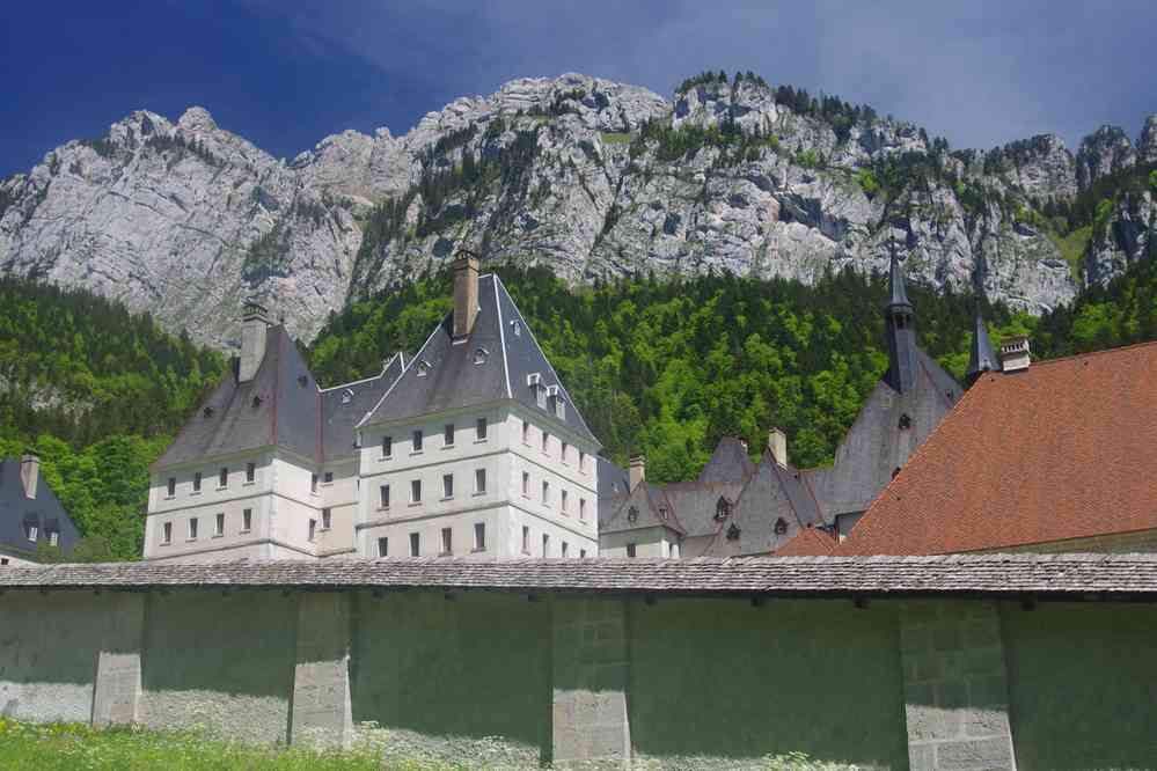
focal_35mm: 46
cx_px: 578
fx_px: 1494
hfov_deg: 42.3
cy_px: 386
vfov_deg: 28.9
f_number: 11
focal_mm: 31
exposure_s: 1/80
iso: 200
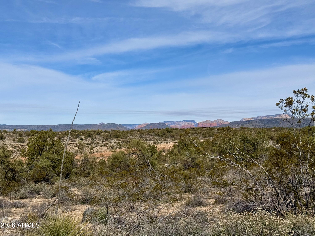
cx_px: 158
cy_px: 118
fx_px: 437
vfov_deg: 30.3
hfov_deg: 39.7
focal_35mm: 48
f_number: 1.78
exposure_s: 1/9901
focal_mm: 6.76
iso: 64
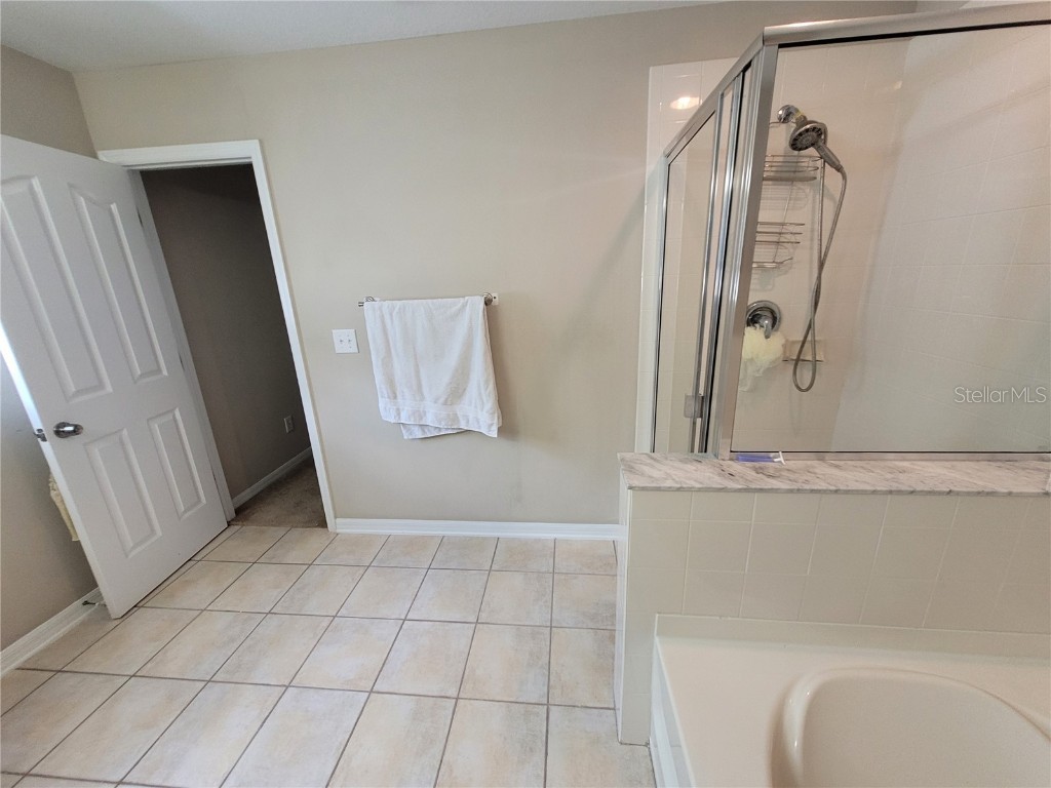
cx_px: 526
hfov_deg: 106.2
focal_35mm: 13
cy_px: 394
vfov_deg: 89.9
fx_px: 395
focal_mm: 1.74
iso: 250
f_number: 2.2
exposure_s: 1/60
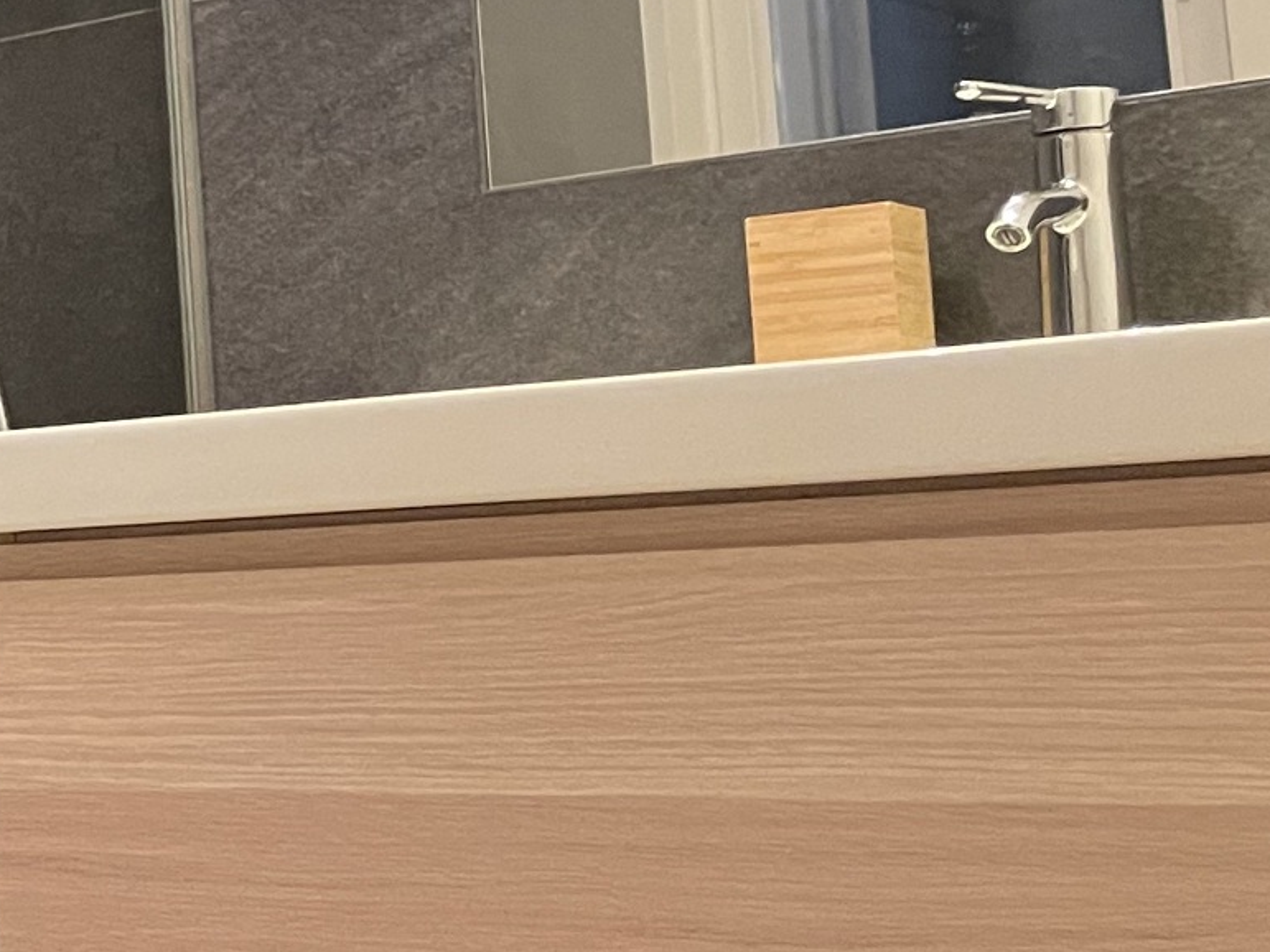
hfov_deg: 19.7
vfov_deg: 17.8
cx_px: -761
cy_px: 404
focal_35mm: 83
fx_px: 3045
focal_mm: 5.1
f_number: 1.6
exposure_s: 1/33
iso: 500
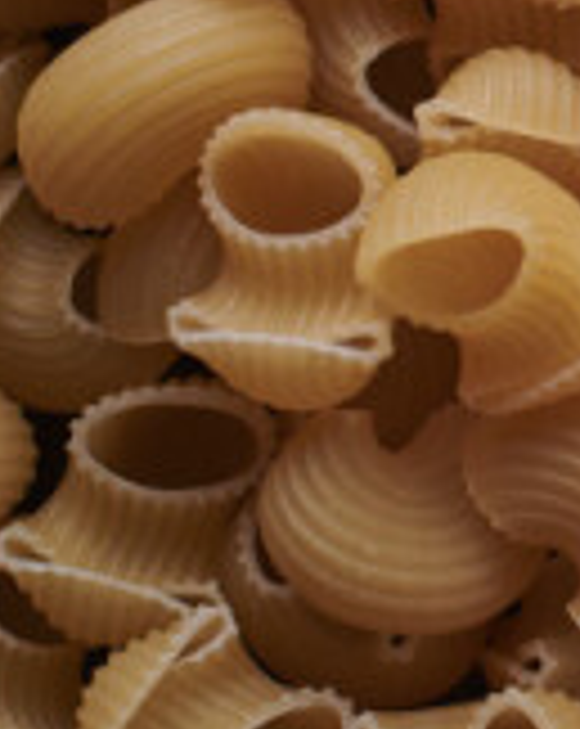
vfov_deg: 8.2
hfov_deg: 6.1
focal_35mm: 232
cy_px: -180
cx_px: 1780
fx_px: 4992
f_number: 8
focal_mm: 50
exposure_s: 1/100
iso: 160
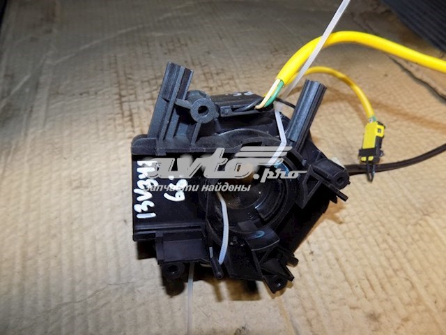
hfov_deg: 73.9
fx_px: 296
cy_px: 168
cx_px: 223
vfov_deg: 58.9
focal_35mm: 23
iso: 200
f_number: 3.1
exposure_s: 1/30
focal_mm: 4
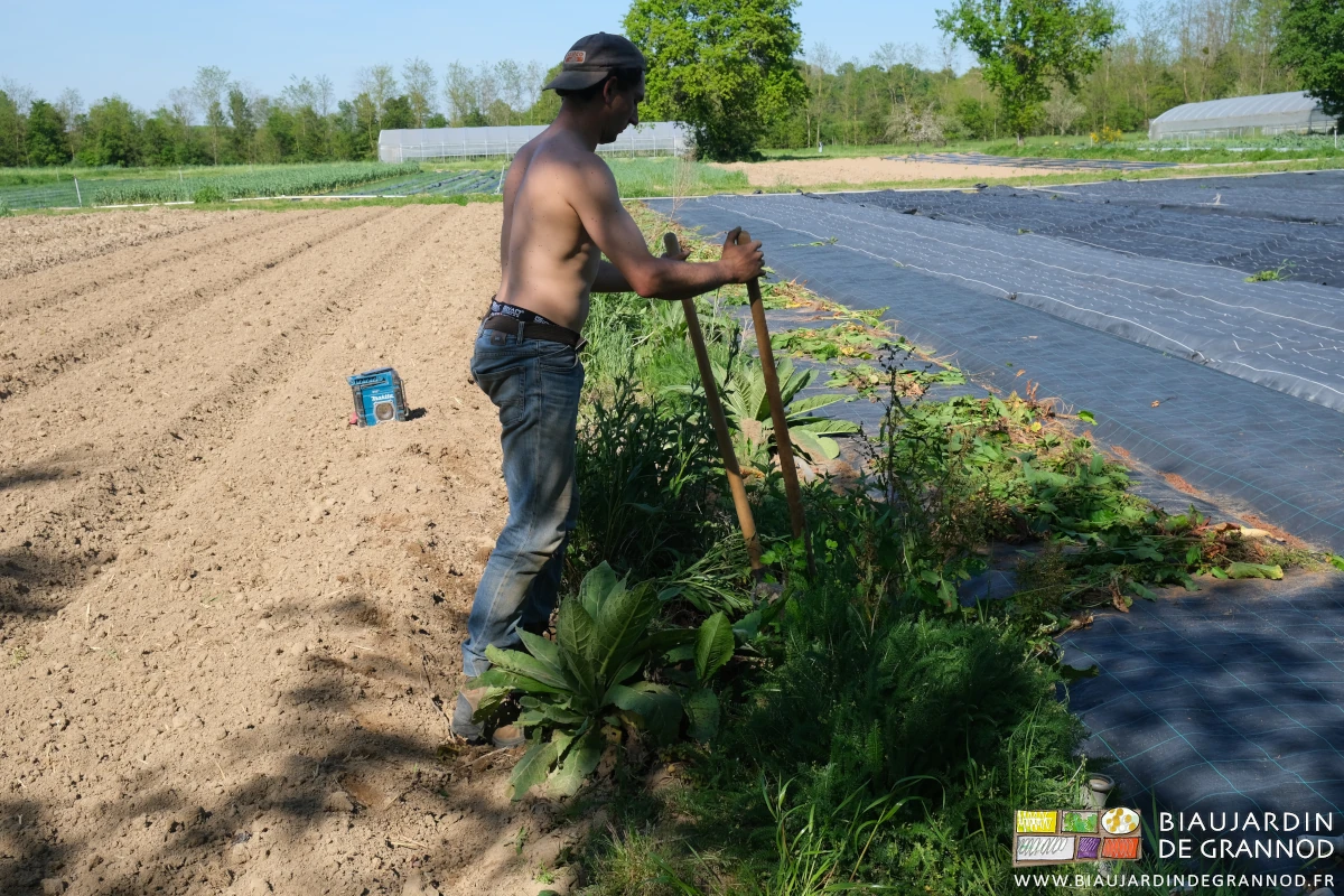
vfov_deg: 35.1
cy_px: 448
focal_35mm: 38
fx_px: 1419
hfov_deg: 50.7
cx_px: 672
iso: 320
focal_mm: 25.4
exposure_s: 1/350
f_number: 8
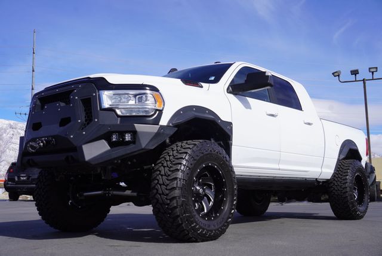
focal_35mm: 42
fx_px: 446
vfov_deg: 32.0
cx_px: 191
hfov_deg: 46.4
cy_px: 128
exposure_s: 1/200
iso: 100
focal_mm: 28
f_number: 11
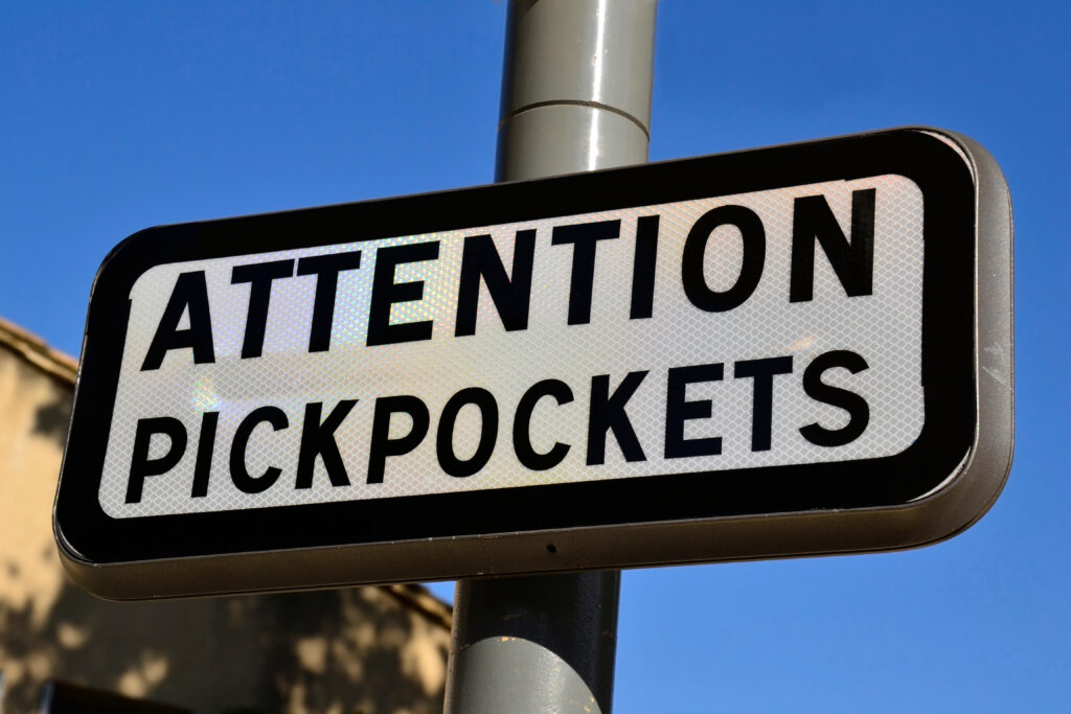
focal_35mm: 78
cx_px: 536
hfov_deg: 26.0
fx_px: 2321
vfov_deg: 17.5
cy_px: 357
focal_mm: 52
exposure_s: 1/500
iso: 360
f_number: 11
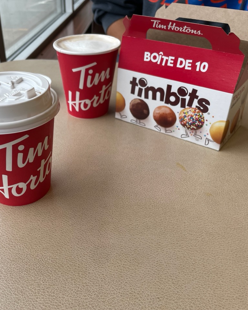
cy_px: 155
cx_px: 82
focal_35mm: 34
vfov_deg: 52.8
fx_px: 312
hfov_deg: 42.8
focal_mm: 4.2
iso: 32
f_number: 1.6
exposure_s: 1/331
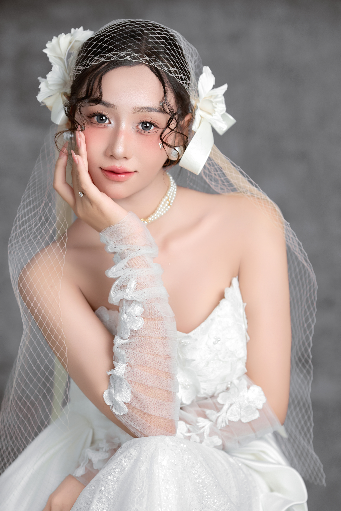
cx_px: 170
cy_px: 256
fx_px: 1918
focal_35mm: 135
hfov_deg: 10.2
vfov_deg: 15.2
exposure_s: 1/250
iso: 500
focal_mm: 135
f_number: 3.5
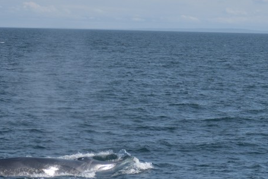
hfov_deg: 10.4
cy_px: 152
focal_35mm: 197
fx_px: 1467
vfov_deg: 6.9
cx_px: 91
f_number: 4
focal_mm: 55
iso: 200
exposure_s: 1/4000
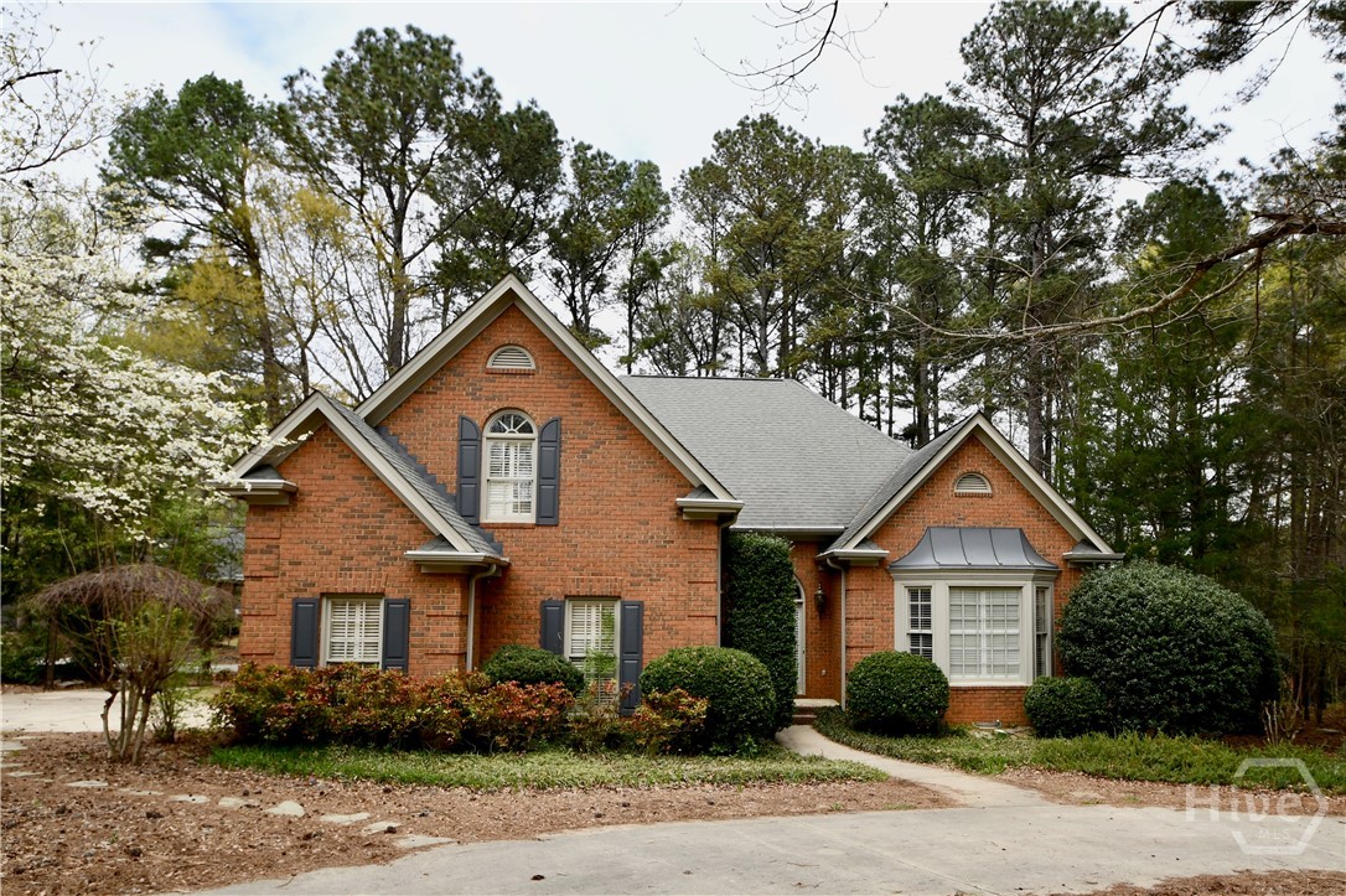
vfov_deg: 67.3
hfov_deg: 90.0
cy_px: 448
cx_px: 673
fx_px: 673
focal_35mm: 18
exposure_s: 1/250
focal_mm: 12
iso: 200
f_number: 7.1
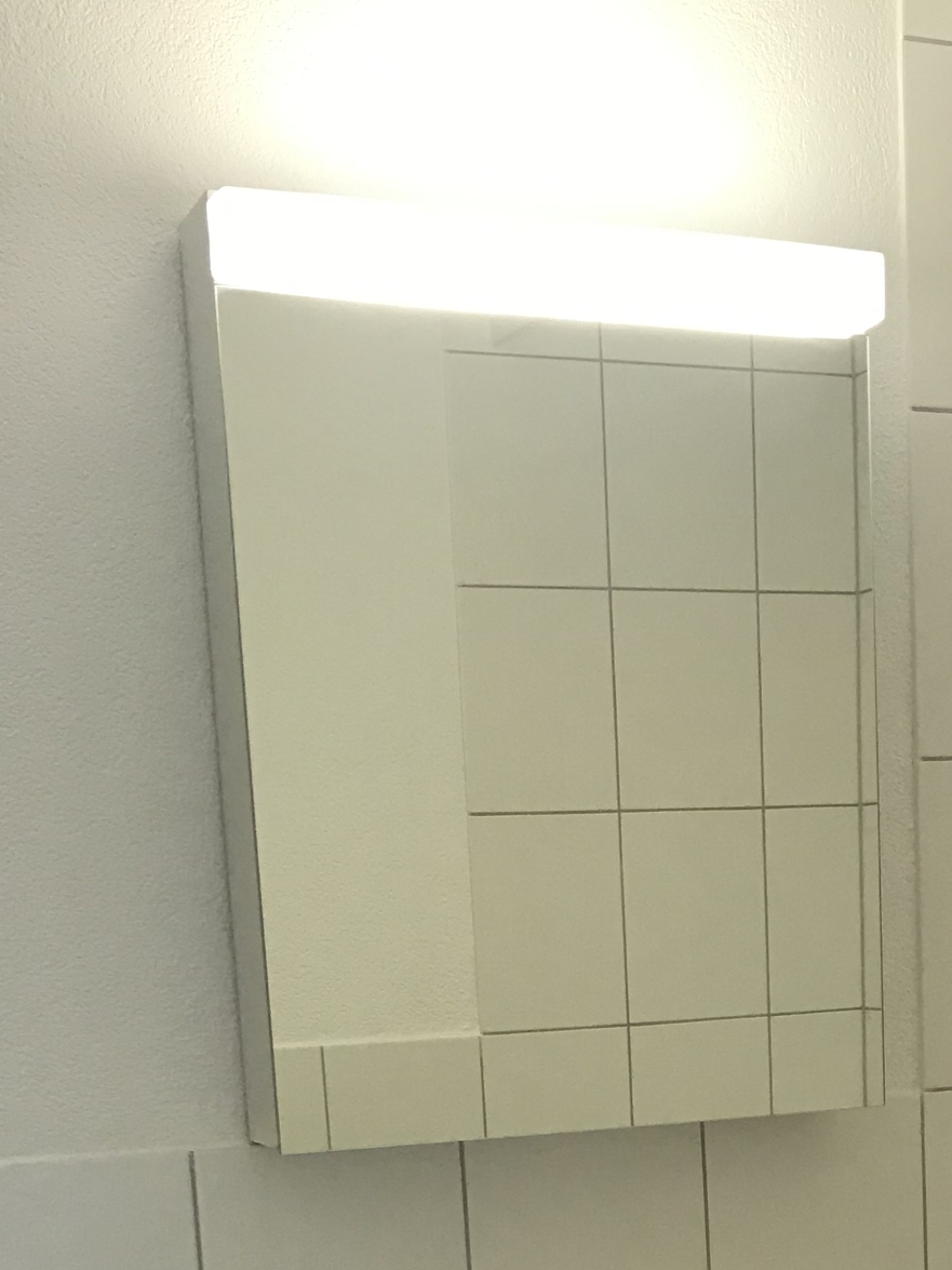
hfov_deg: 23.8
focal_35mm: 61
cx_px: 709
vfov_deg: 29.2
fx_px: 2237
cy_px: 1334
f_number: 1.8
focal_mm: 3.99
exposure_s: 1/33
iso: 40
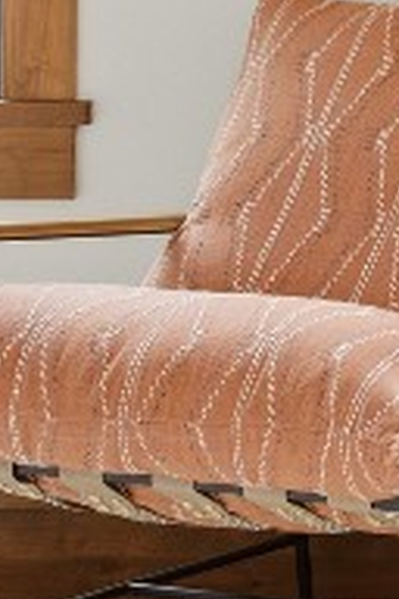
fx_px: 4655
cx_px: 527
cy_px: -253
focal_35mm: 280
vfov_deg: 7.3
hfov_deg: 4.9
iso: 1250
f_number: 4
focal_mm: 70
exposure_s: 1/640
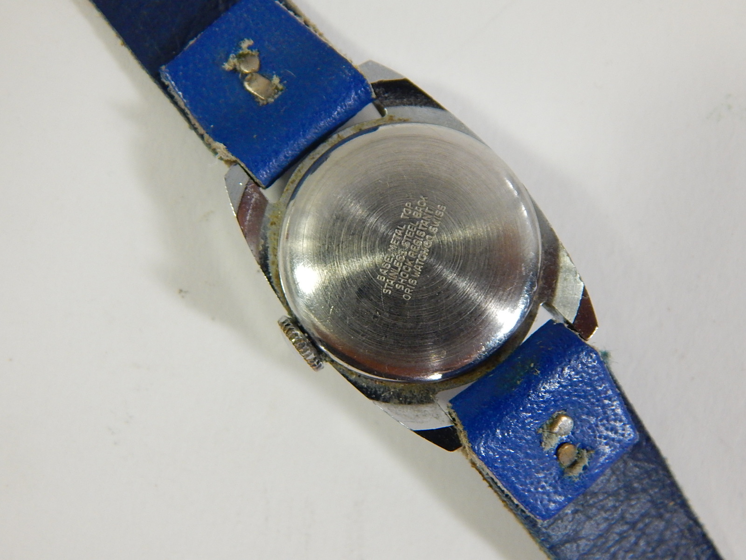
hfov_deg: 43.9
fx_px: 927
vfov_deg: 33.6
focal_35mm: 43
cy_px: 280
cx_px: 373
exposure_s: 1/50
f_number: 3.6
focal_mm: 7.7
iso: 400
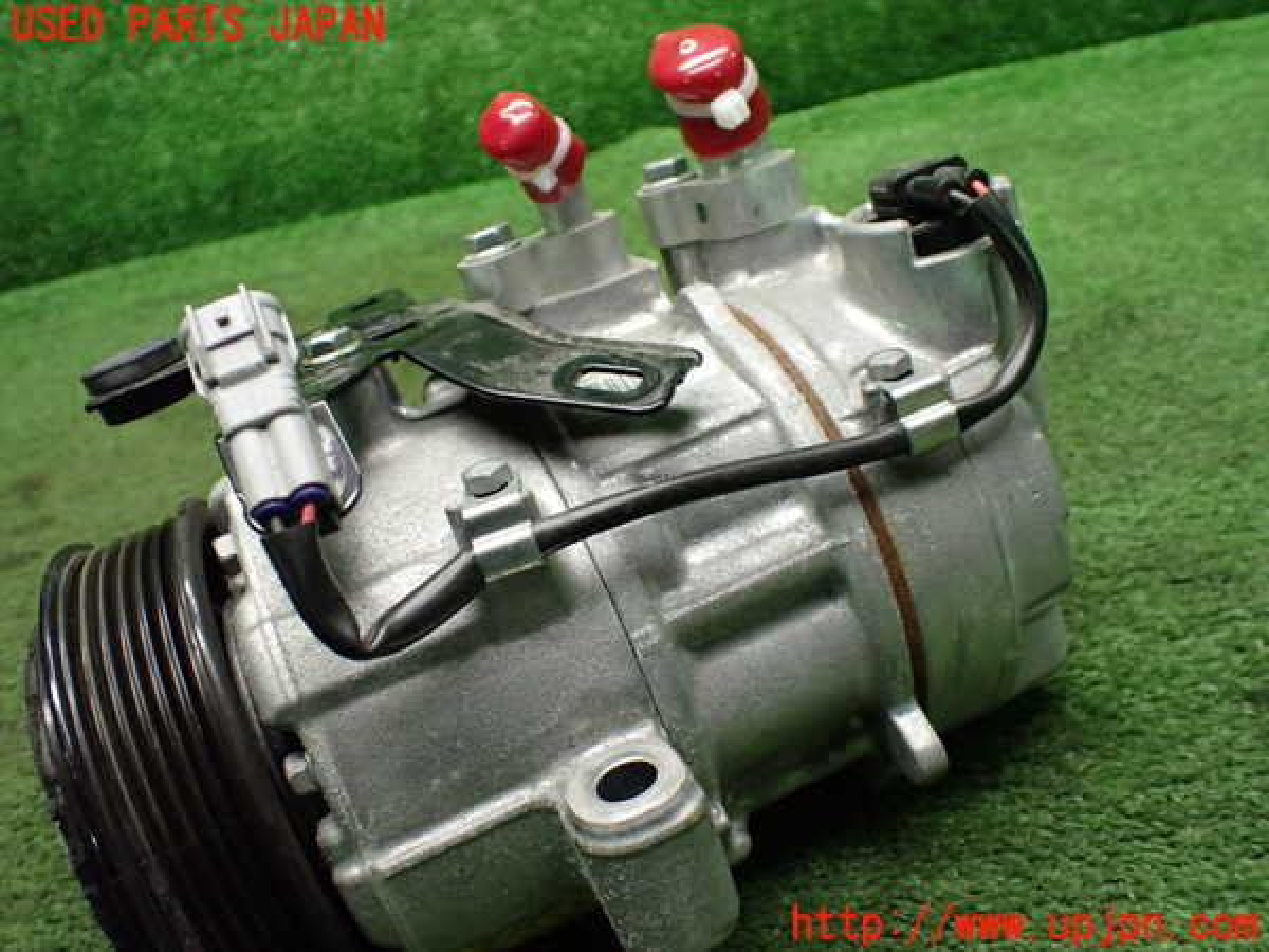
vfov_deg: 46.8
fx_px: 1100
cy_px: 476
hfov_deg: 60.0
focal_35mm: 30
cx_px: 634
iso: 800
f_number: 2.3
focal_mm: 5.4
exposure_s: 1/125
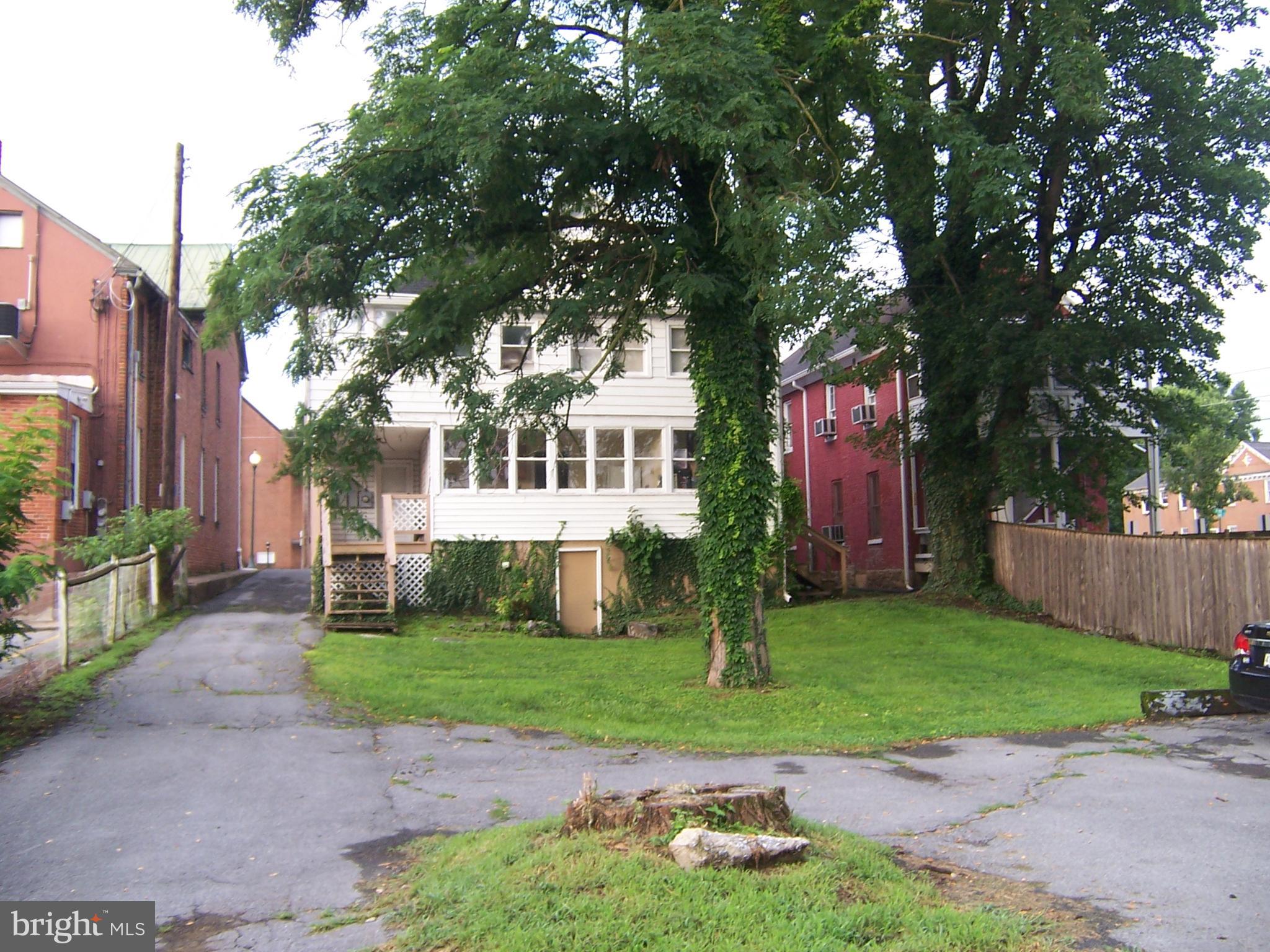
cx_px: 635
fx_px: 1211
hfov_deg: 55.4
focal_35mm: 33
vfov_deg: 42.9
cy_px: 476
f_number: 2.8
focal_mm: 5.5
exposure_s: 1/90
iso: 80
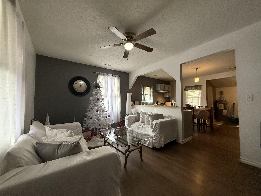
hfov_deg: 102.1
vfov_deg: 85.7
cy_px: 98
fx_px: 106
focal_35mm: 14
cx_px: 130
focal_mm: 2.22
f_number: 2.2
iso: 640
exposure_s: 1/120
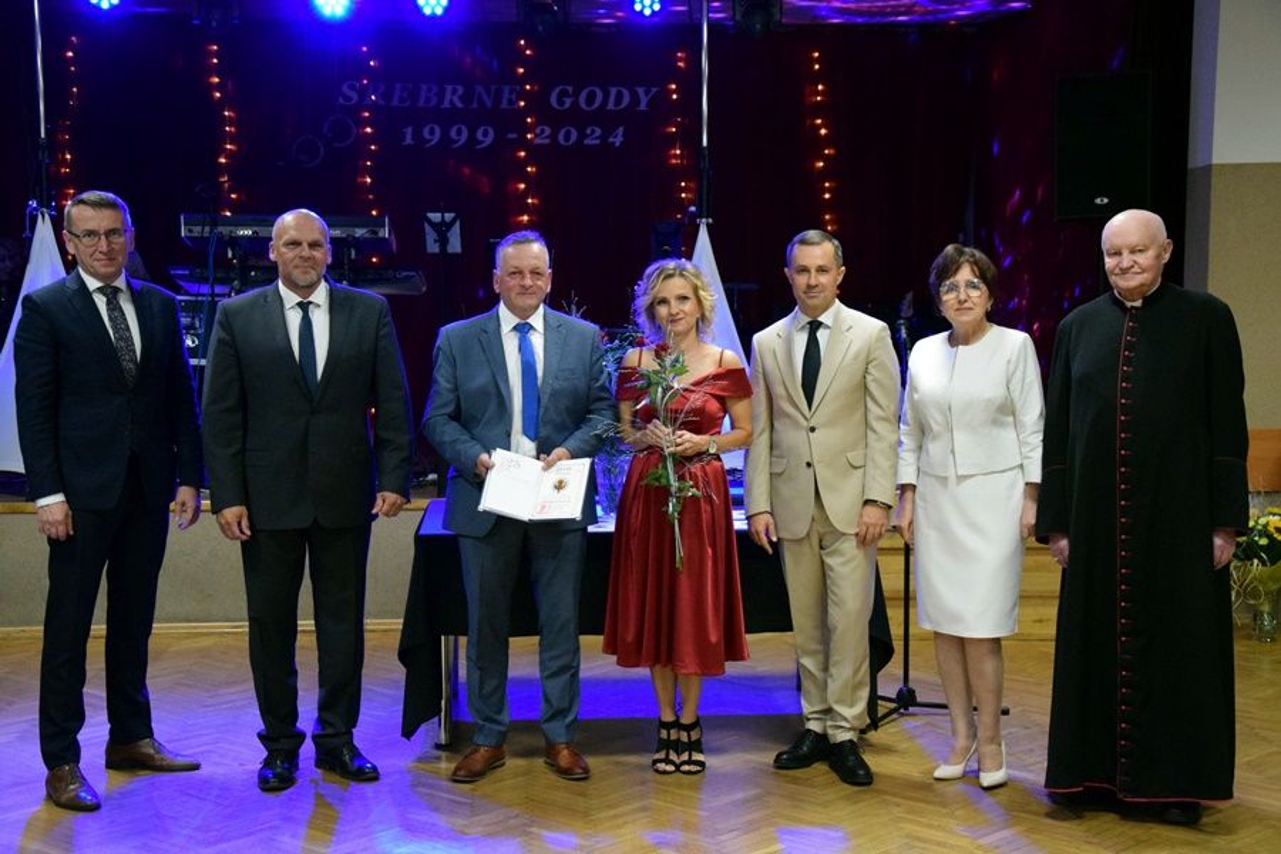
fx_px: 1868
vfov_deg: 25.8
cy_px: 427
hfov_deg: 37.9
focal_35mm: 52
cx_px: 640
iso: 5000
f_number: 4.5
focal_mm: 35
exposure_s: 1/100
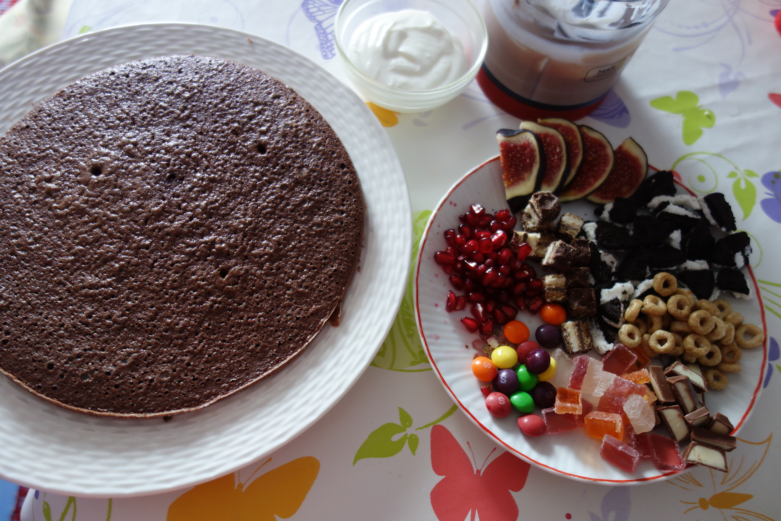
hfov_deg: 65.5
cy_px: 260
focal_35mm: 28
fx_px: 607
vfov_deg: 46.4
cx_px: 390
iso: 320
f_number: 1.8
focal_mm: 10.4
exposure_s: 1/30
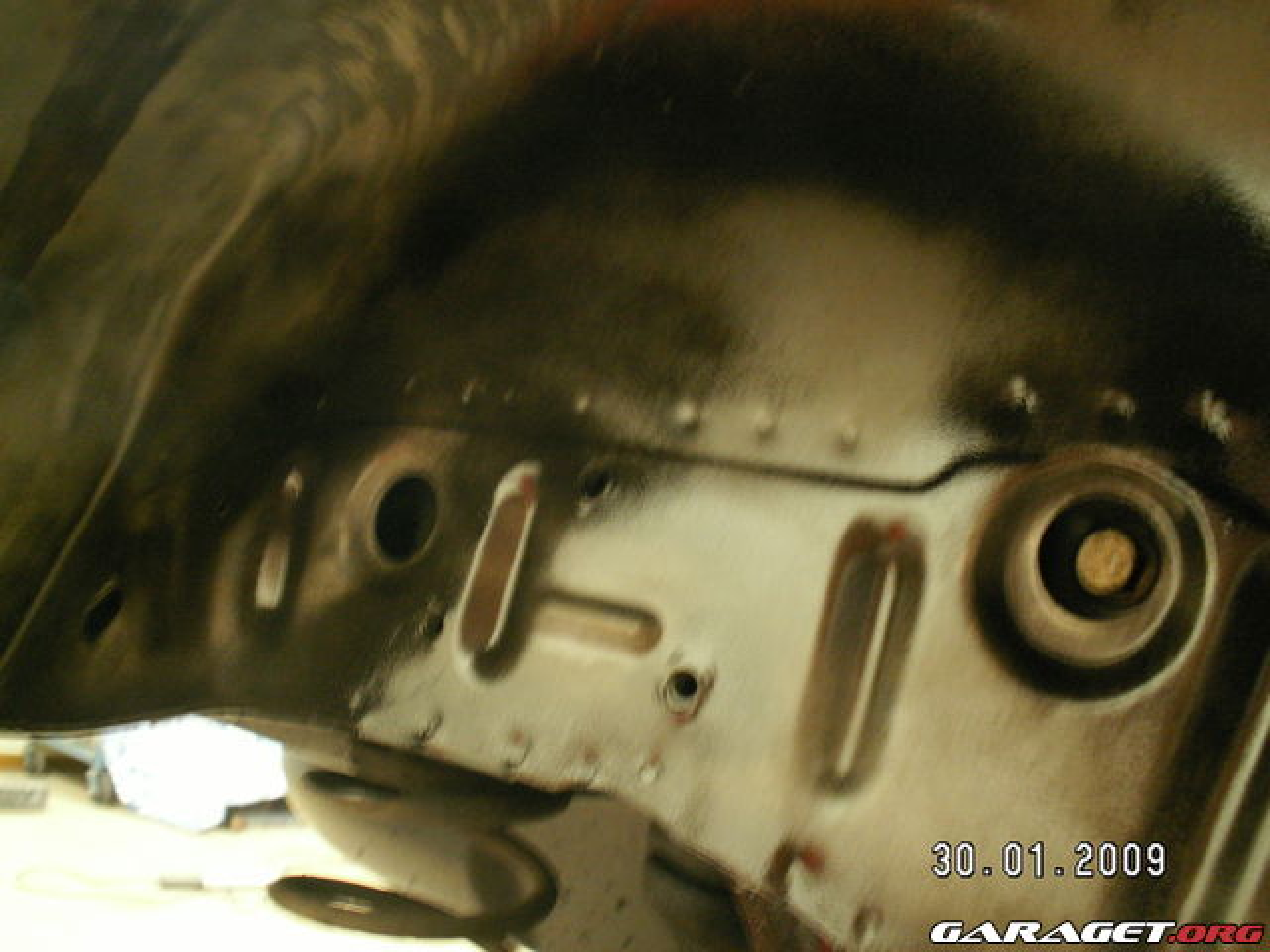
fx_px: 1284
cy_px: 476
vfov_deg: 40.7
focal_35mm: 35
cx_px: 635
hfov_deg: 52.6
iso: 160
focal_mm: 5.86
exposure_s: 1
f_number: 2.8
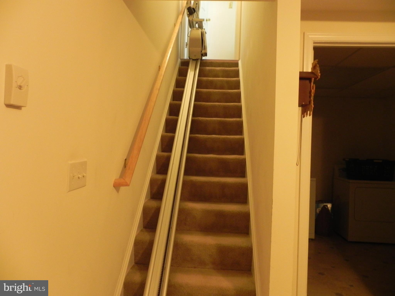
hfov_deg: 67.3
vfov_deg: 53.1
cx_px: 198
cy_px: 148
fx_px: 297
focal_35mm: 26
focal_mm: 4.6
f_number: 2.8
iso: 400
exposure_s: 1/10.6
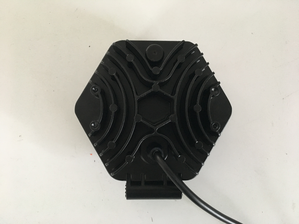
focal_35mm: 29
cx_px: 150
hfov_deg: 61.7
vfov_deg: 48.2
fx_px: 250
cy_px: 112
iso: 200
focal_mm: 4.15
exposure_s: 1/25
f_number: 2.2
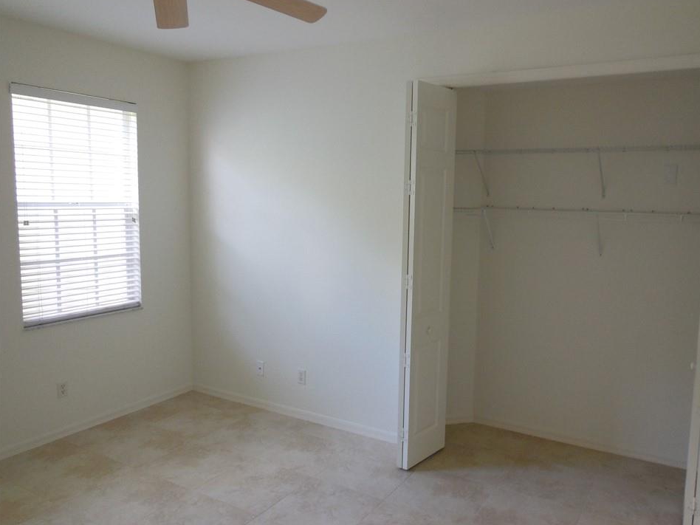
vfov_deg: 51.4
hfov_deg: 65.2
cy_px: 266
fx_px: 546
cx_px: 374
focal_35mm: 27
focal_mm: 4.5
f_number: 3.1
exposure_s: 1/30
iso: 250
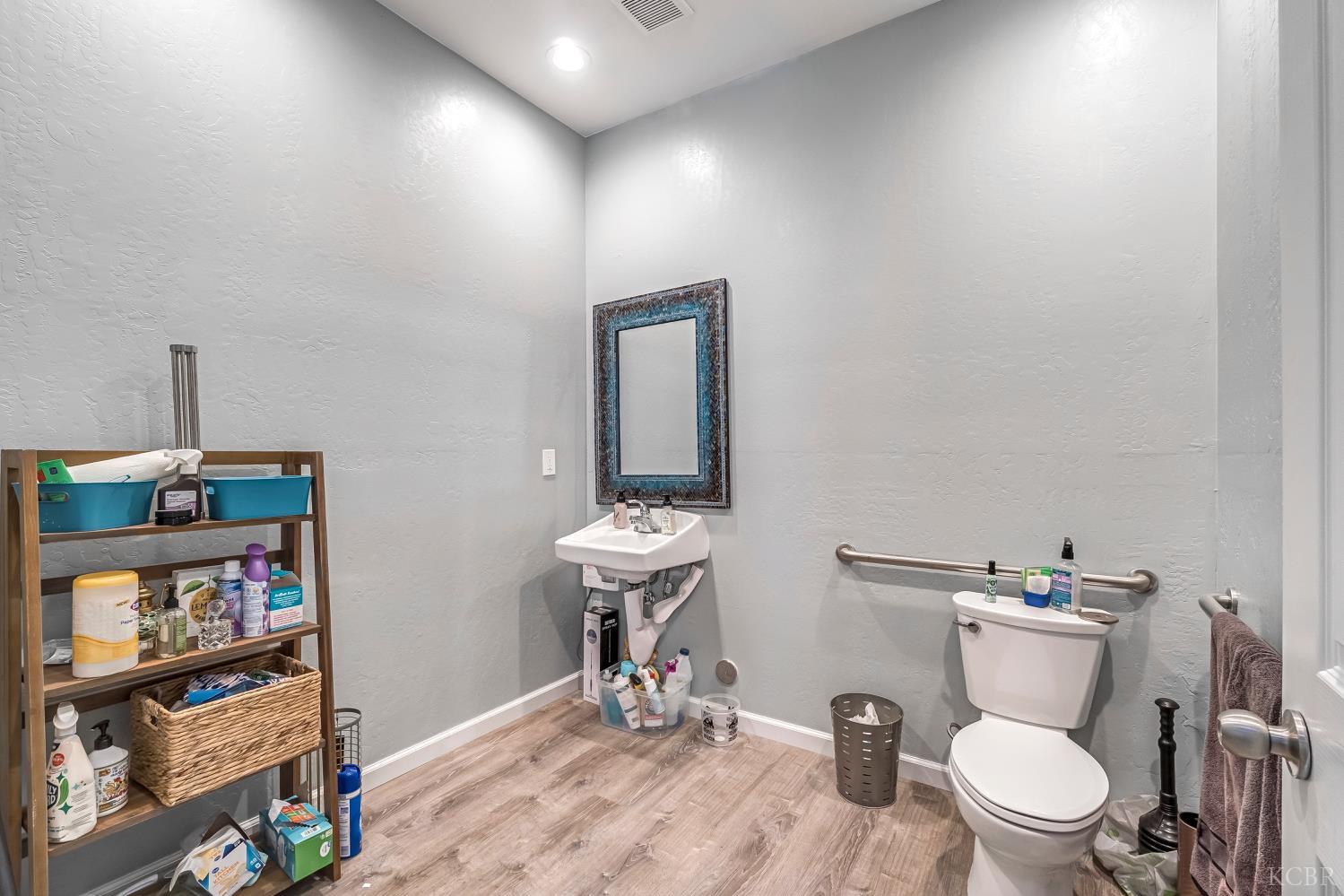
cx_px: 672
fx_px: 560
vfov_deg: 77.3
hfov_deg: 100.4
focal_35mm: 15
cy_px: 448
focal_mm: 10
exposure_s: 1/13
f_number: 8
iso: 400
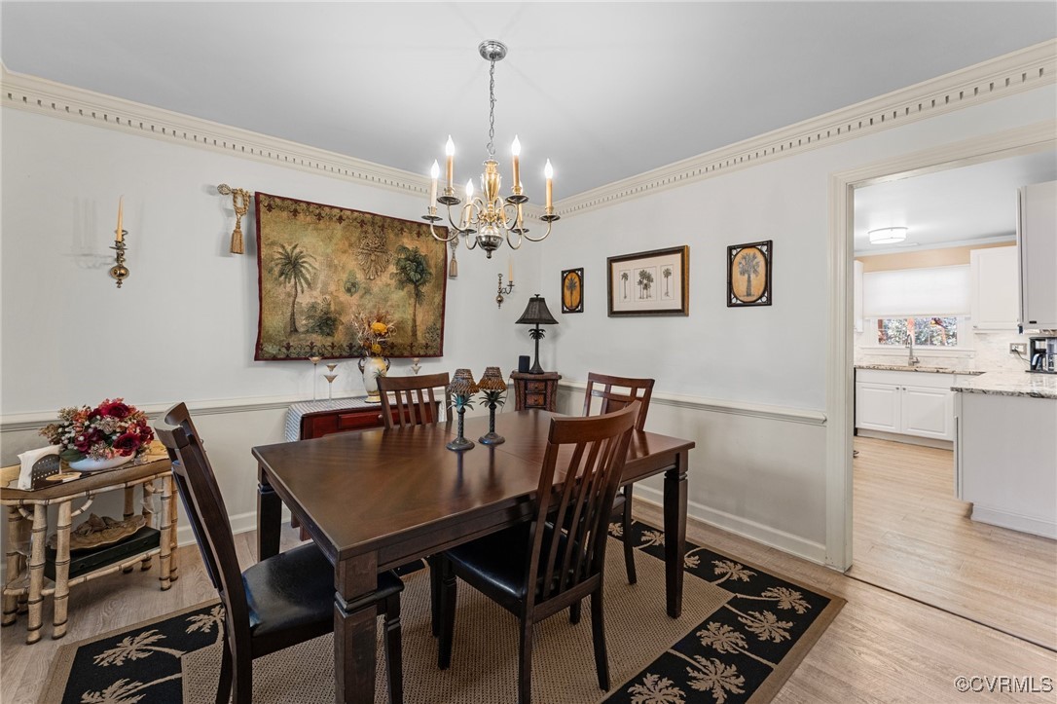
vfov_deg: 78.4
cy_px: 352
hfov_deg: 101.6
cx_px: 528
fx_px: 431
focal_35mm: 15
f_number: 7.1
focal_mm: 14.7
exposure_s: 1/13
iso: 1000
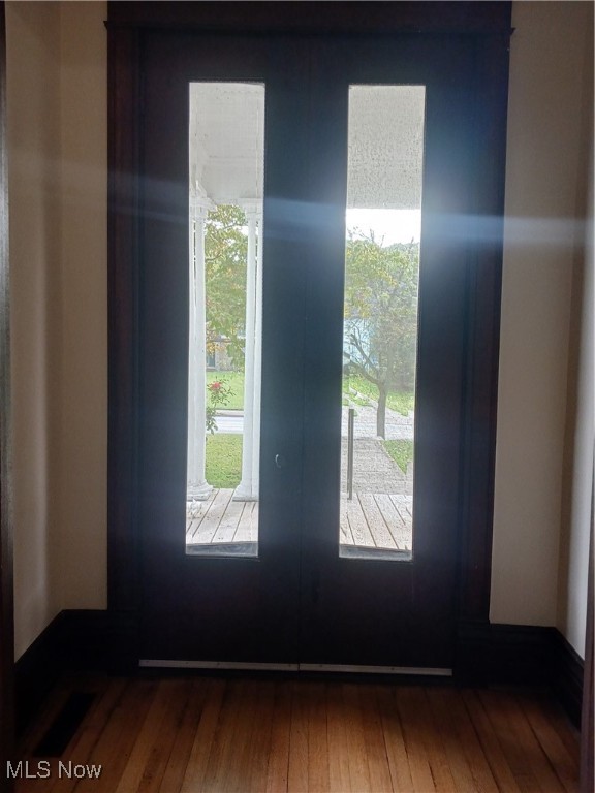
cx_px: 298
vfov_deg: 65.3
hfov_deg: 51.4
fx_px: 619
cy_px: 396
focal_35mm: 27
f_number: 1.8
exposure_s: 1/50
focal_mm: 4
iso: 200
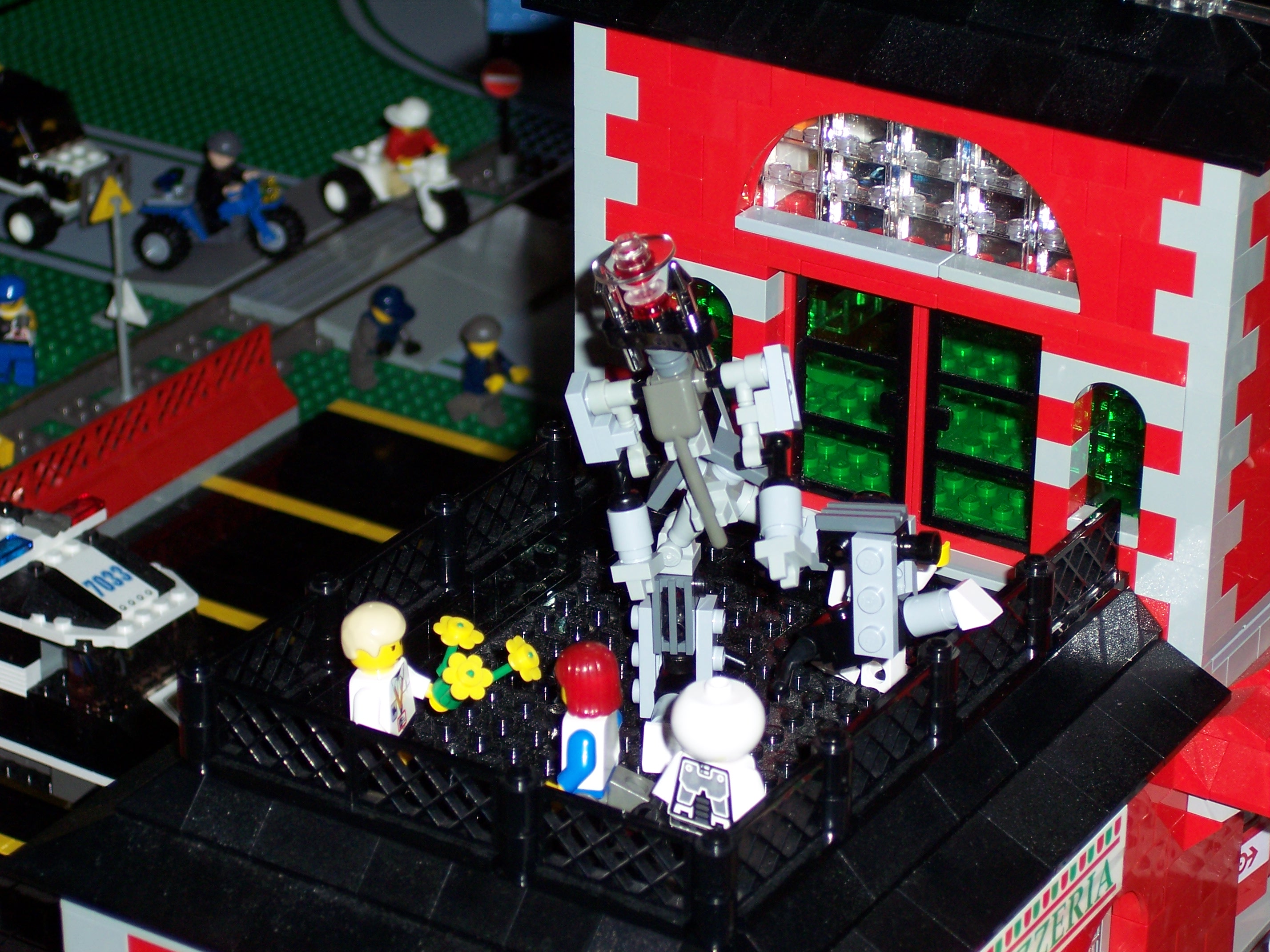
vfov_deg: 12.7
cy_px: 476
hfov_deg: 16.8
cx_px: 635
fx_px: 4293
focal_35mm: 117
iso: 100
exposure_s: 1/125
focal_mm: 24
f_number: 4.8
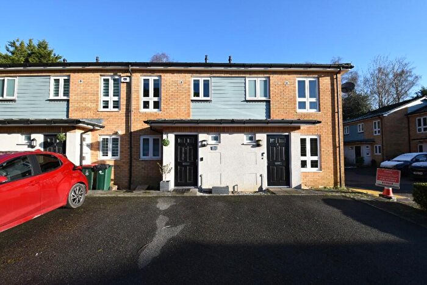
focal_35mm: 15
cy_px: 142
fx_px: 178
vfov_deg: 77.4
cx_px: 214
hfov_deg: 100.4
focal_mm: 10
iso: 250
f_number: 8
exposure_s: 1/250
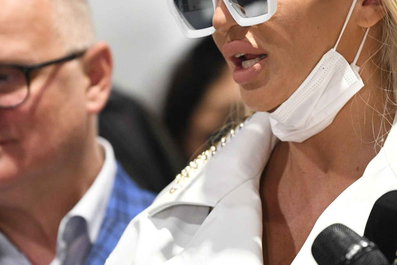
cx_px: 237
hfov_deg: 4.1
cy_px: 122
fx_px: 5481
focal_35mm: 497
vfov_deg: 2.8
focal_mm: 175
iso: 2500
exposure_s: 1/640
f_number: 2.8
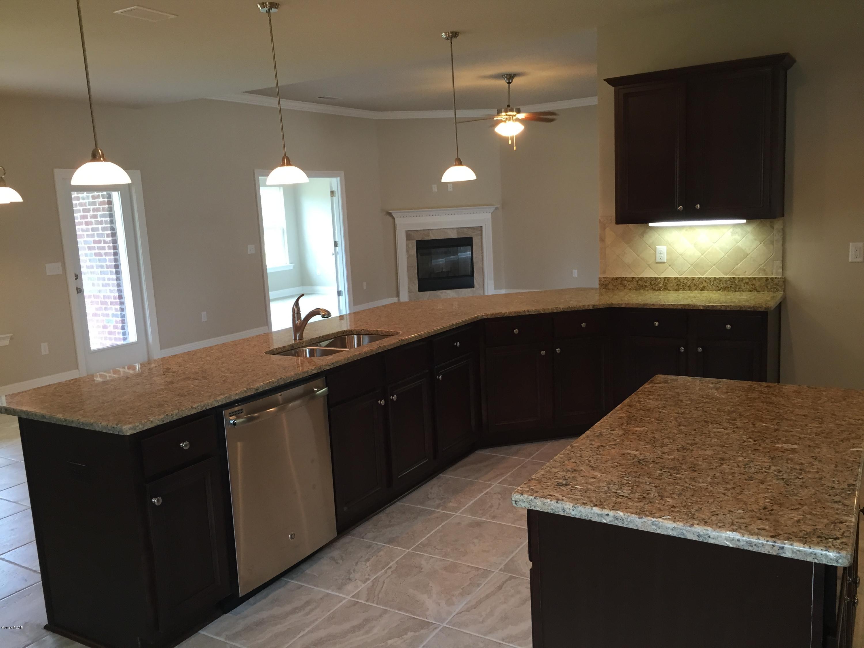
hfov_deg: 61.7
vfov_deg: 48.2
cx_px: 432
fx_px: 724
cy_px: 324
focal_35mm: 29
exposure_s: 1/30
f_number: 2.2
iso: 80
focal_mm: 4.15
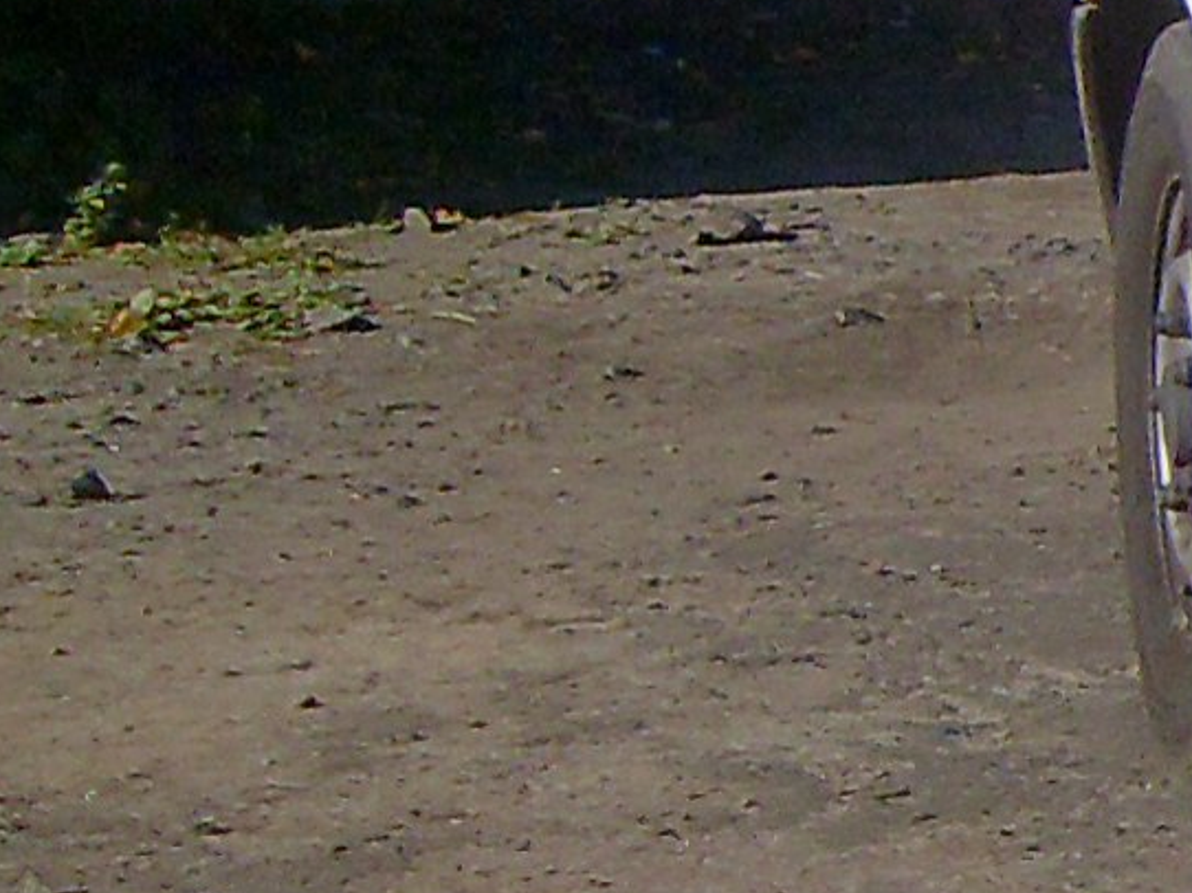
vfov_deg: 6.7
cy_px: 196
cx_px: 3431
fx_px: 7676
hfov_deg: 7.8
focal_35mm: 223
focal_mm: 6.3
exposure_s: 1/500
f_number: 7
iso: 80
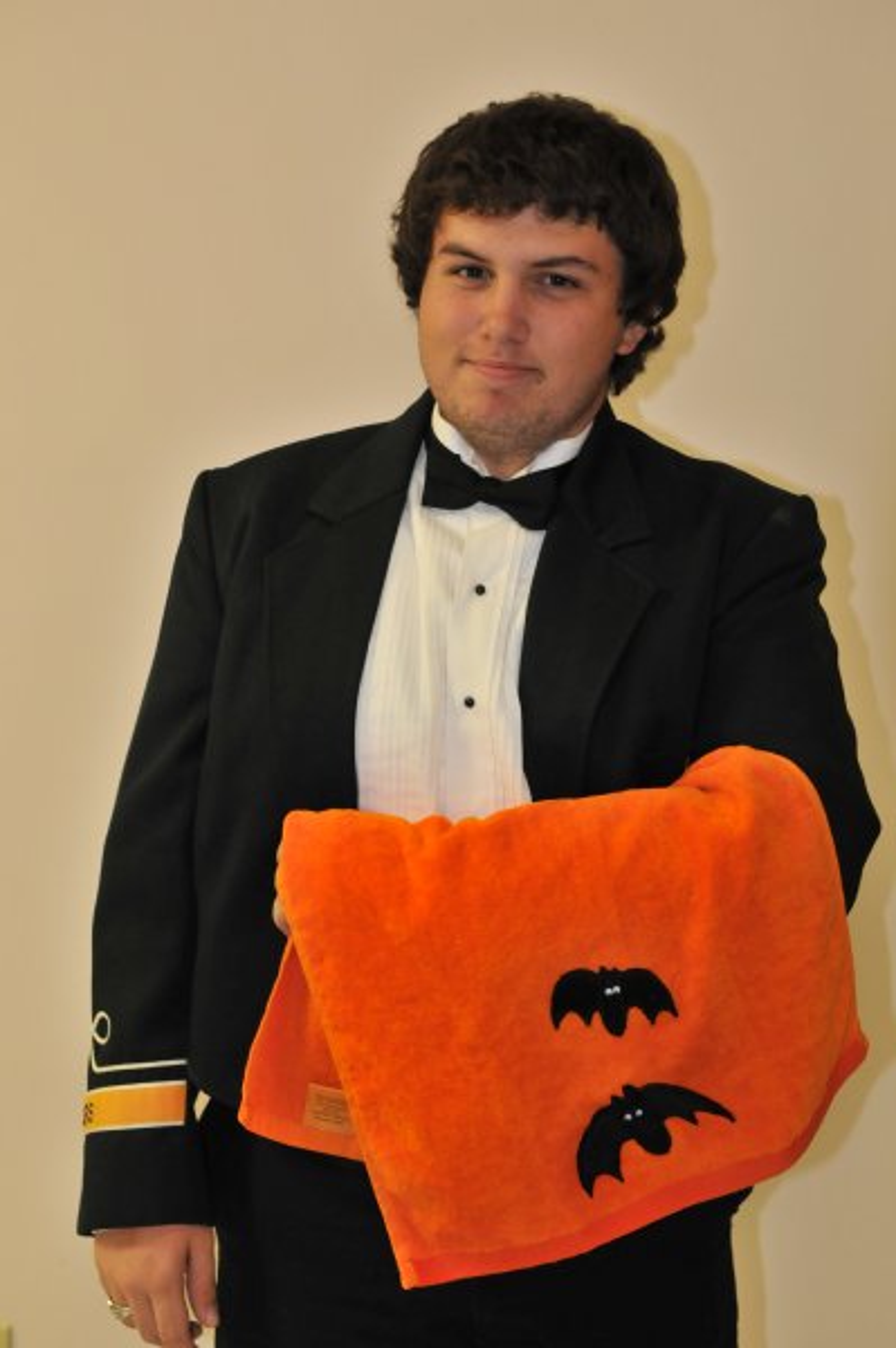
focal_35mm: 60
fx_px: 2244
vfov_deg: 33.4
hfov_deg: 22.6
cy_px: 674
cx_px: 448
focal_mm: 40
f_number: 5
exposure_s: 1/60
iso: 800
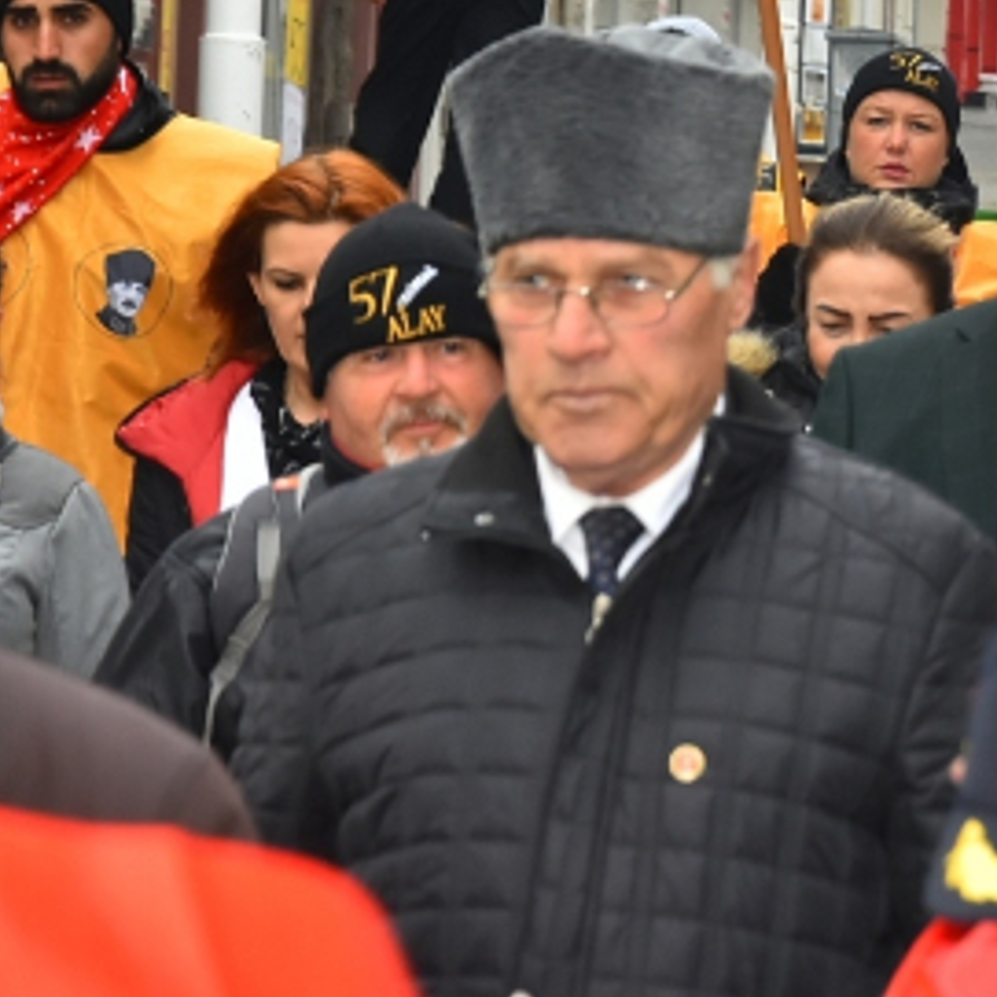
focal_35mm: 264
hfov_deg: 6.6
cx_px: 1321
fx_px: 8603
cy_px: 143
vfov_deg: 6.6
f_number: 8
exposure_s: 1/160
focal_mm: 70
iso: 500
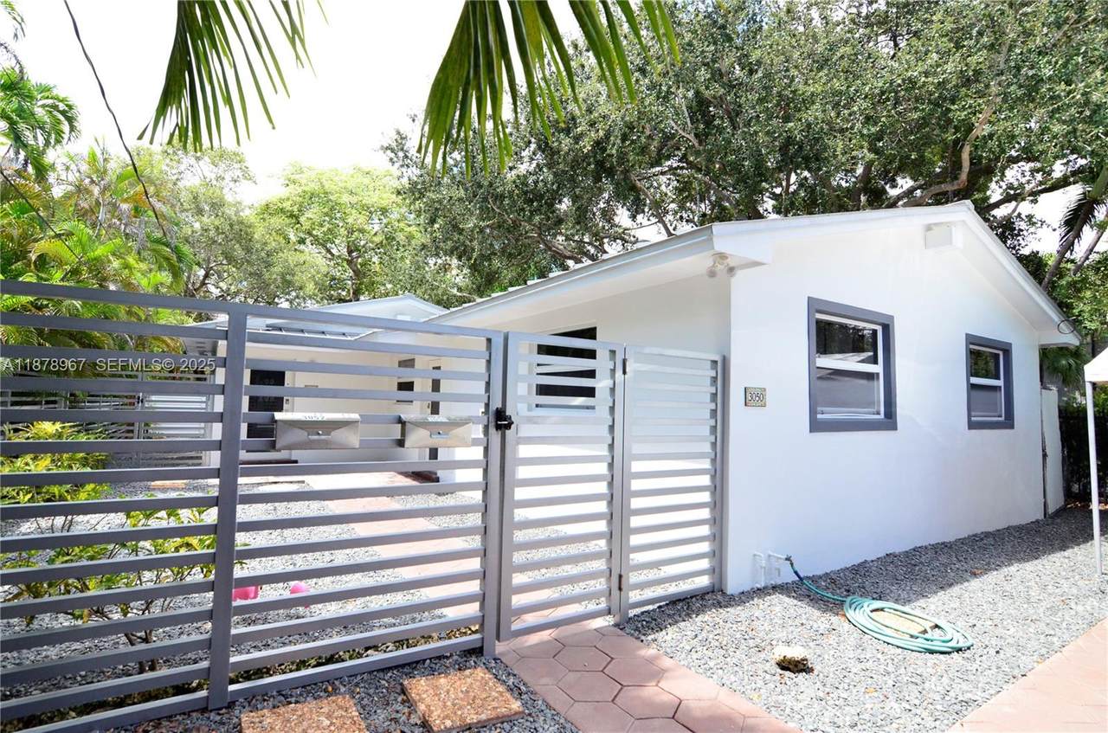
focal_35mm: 16
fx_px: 507
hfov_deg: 95.1
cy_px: 366
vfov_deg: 71.8
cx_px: 554
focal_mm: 11
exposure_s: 1/1250
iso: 1250
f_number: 6.3
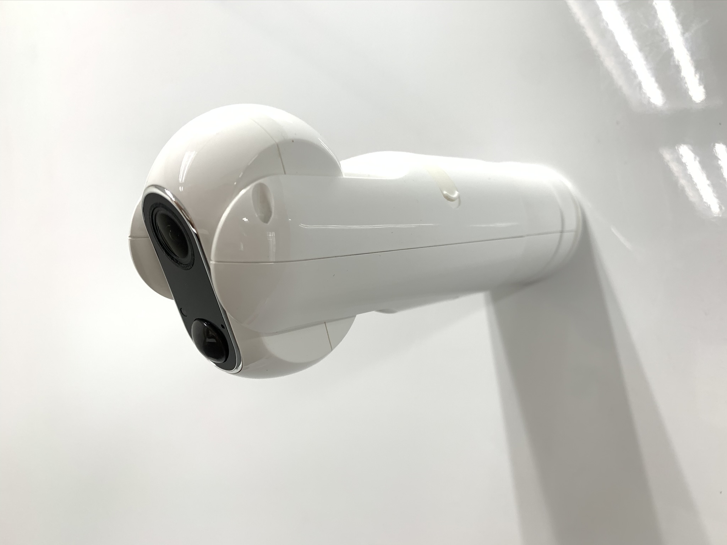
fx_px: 546
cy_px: 272
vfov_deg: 53.1
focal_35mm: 26
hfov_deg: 67.3
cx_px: 364
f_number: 1.8
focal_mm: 4.25
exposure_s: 1/121
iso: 100
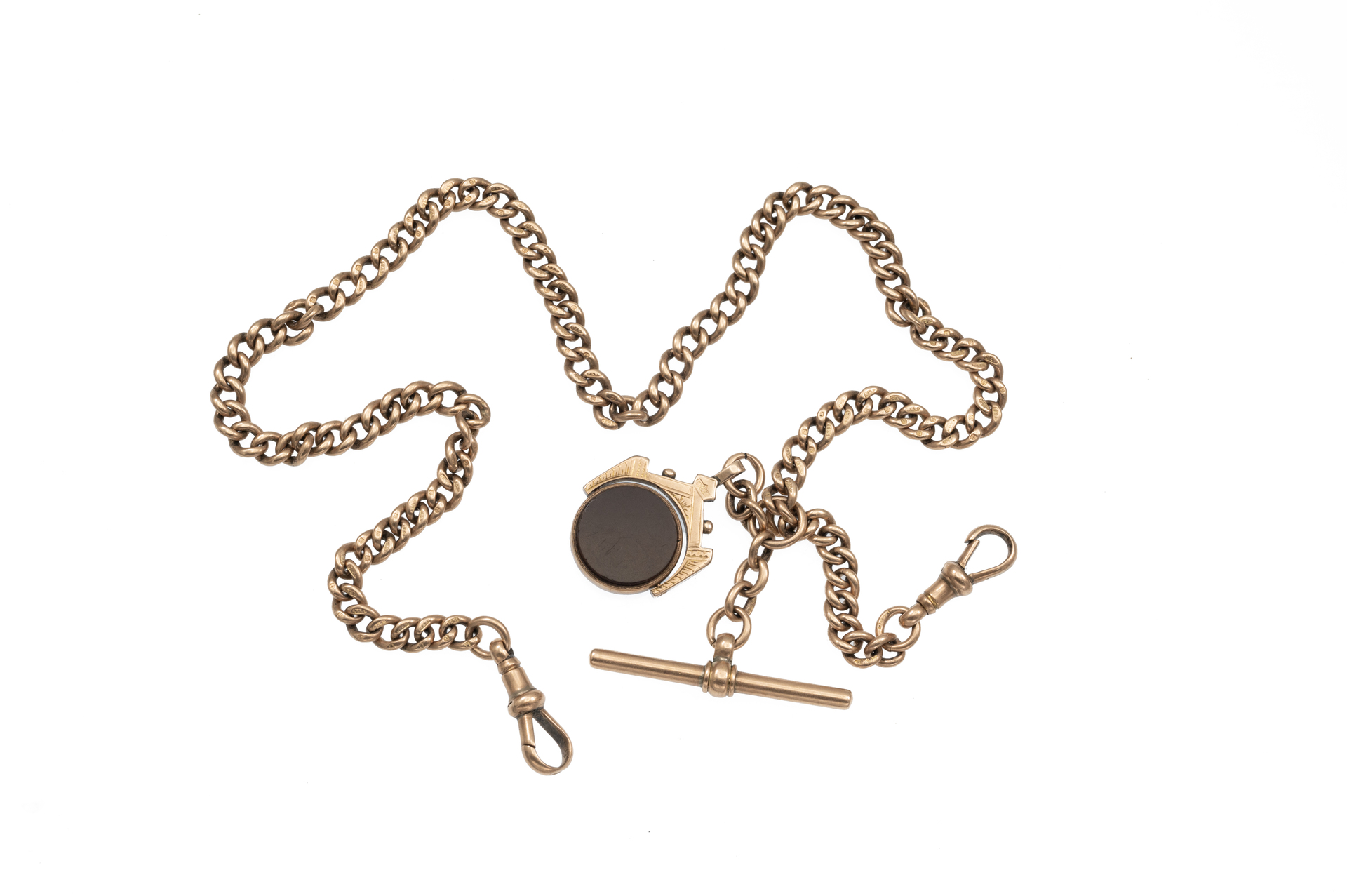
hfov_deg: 39.6
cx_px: 674
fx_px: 1869
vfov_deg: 27.0
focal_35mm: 50
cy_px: 448
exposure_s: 1/125
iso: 640
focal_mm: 50
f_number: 18
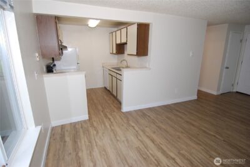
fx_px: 125
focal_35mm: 18
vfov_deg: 67.6
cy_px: 84
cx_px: 125
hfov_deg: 89.9
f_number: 4
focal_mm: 12
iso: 200
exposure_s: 1/60
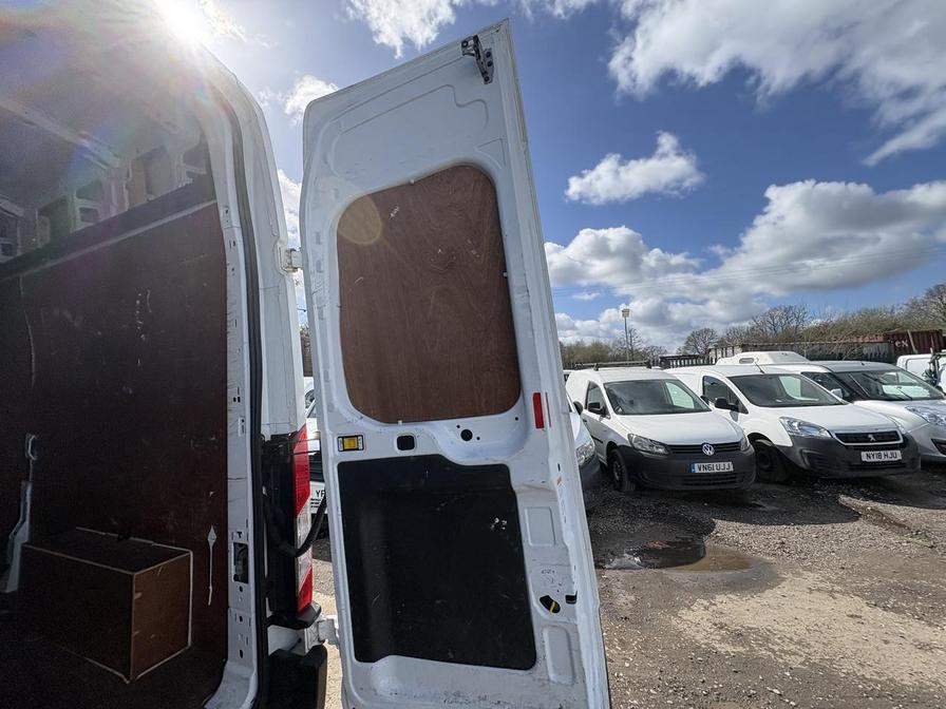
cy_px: 354
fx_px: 383
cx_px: 473
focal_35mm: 14
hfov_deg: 102.1
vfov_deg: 85.7
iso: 40
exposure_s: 1/1709
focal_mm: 2.22
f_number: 2.2
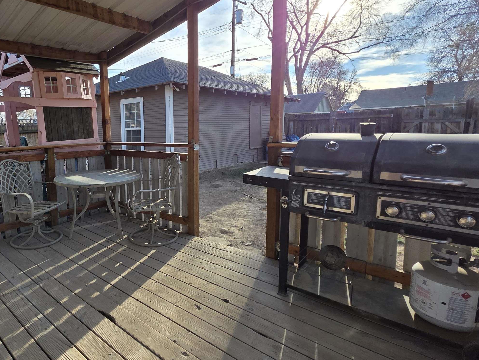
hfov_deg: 78.2
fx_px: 277
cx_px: 147
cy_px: 172
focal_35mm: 20
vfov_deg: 65.9
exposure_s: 1/633
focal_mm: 2.2
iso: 40
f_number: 1.9
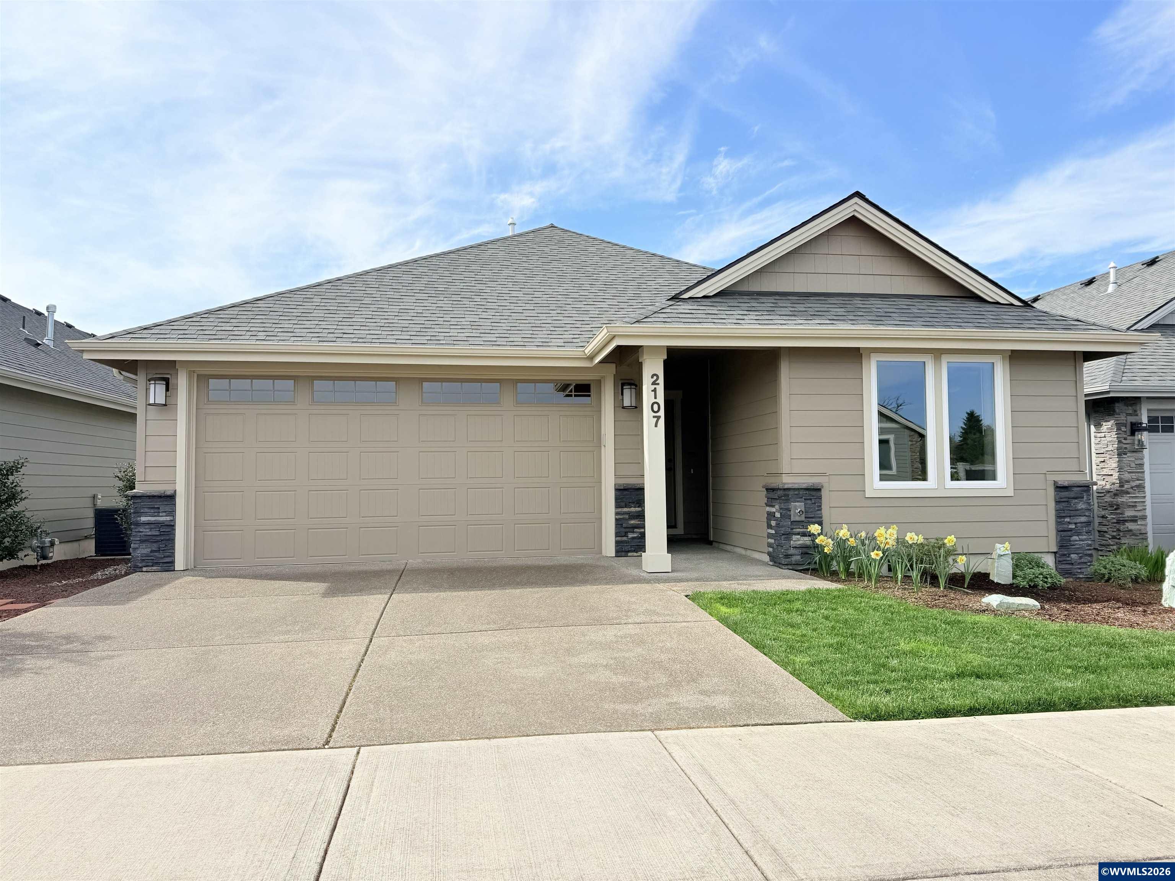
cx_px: 588
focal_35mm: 24
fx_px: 815
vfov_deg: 56.8
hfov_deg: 71.6
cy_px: 440
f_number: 1.78
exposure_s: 1/4673
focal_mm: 6.76
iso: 80
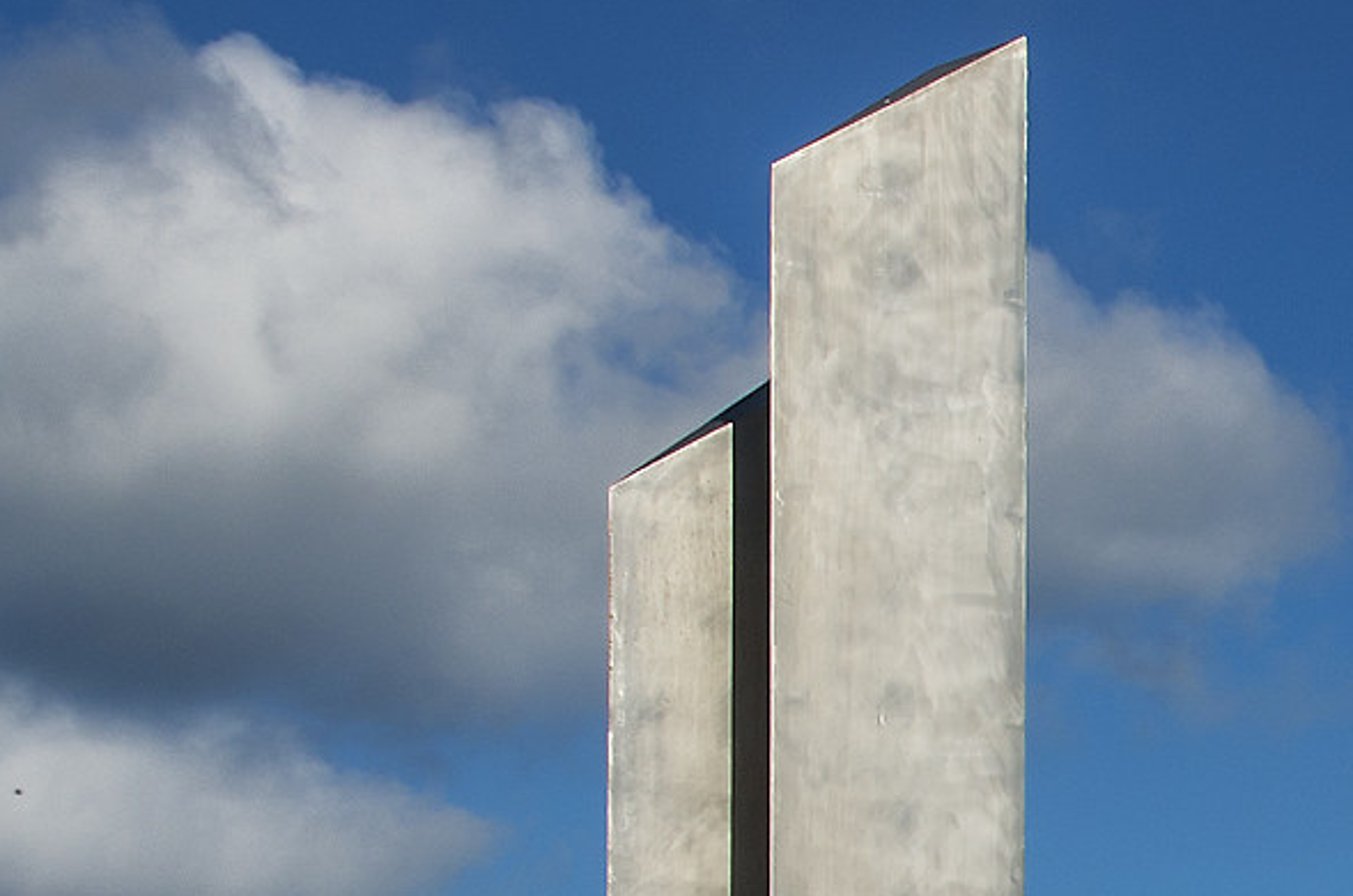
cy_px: 1662
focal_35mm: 159
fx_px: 5963
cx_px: 2235
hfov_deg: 12.1
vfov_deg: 8.3
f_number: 11
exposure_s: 1/160
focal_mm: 25.63
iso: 100
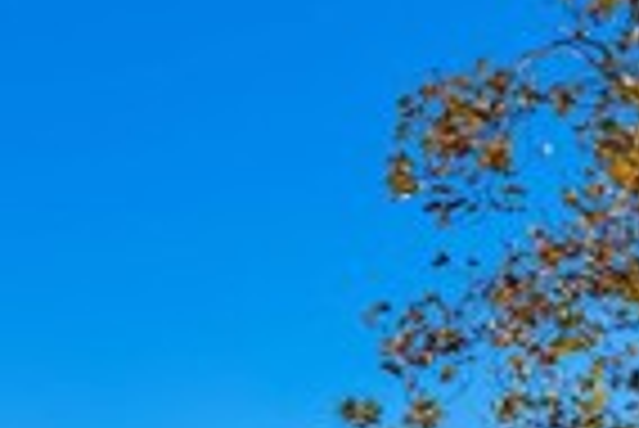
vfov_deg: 8.1
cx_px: -234
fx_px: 2825
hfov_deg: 12.4
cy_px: 984
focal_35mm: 159
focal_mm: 22
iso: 160
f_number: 18
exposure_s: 1/160
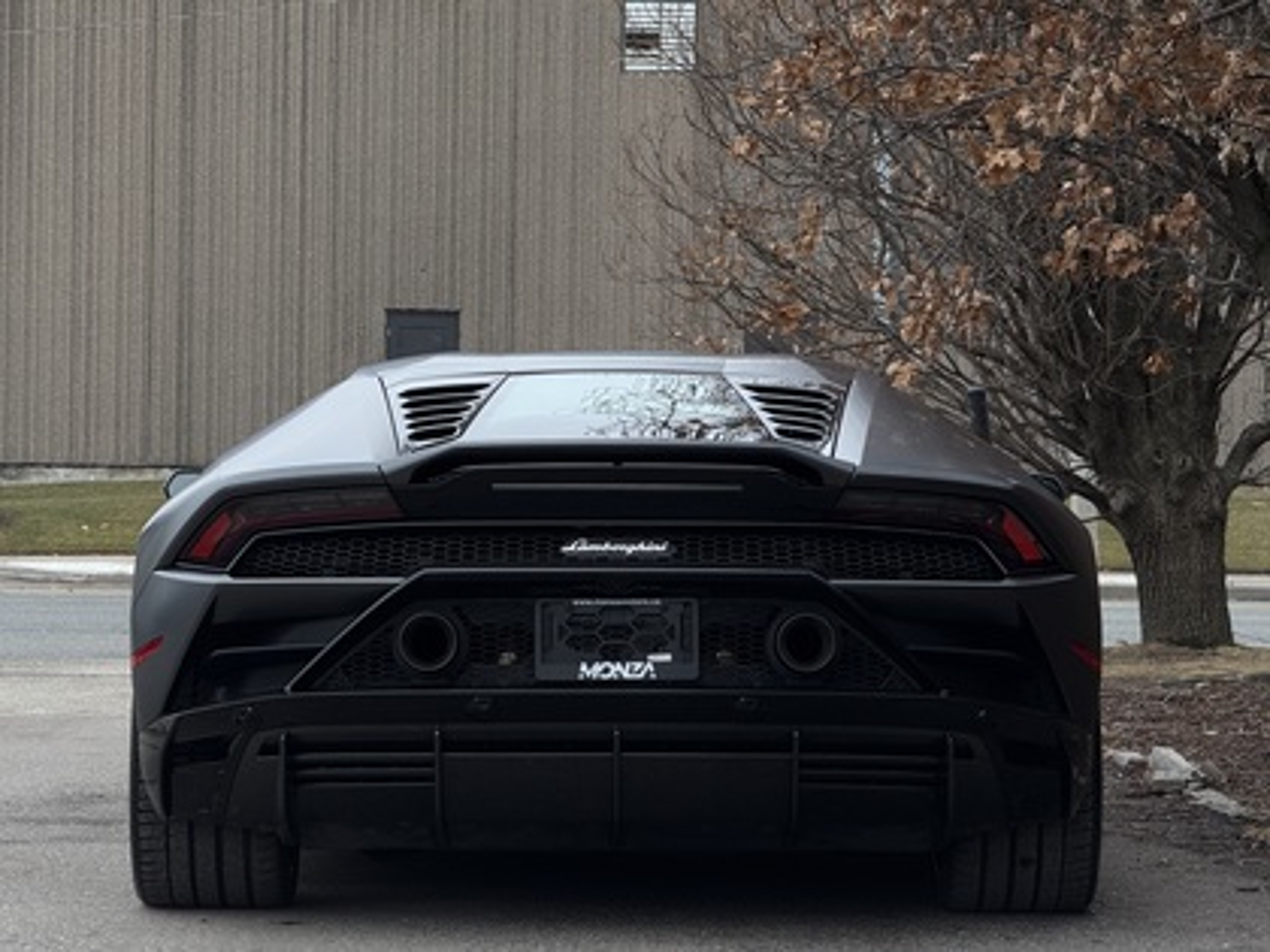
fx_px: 4403
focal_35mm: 120
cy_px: 476
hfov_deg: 16.4
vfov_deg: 12.3
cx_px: 635
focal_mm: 15.66
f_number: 2.8
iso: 64
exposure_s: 1/186
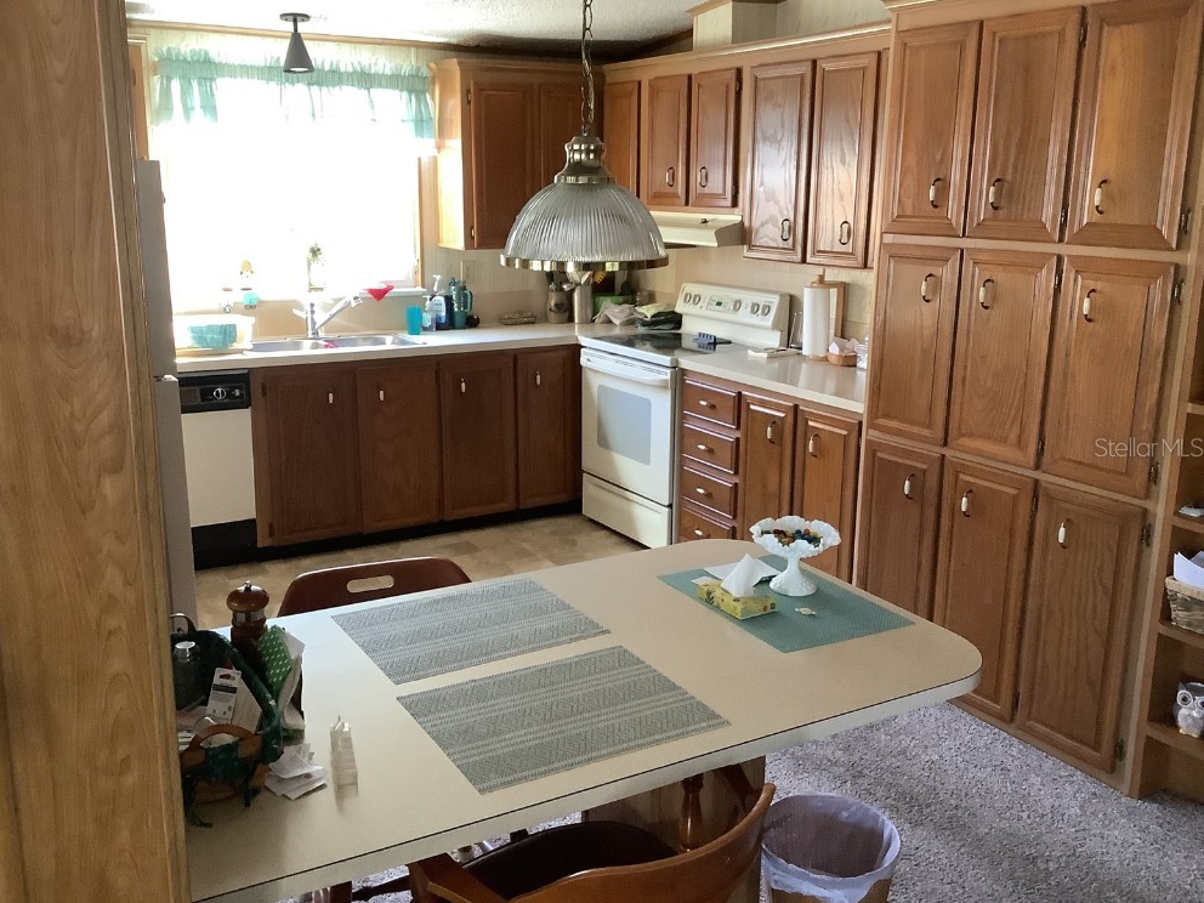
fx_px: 1113
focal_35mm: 32
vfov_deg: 44.2
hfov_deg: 56.8
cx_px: 587
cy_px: 447
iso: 250
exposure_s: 1/40
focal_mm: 3.3
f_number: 2.4
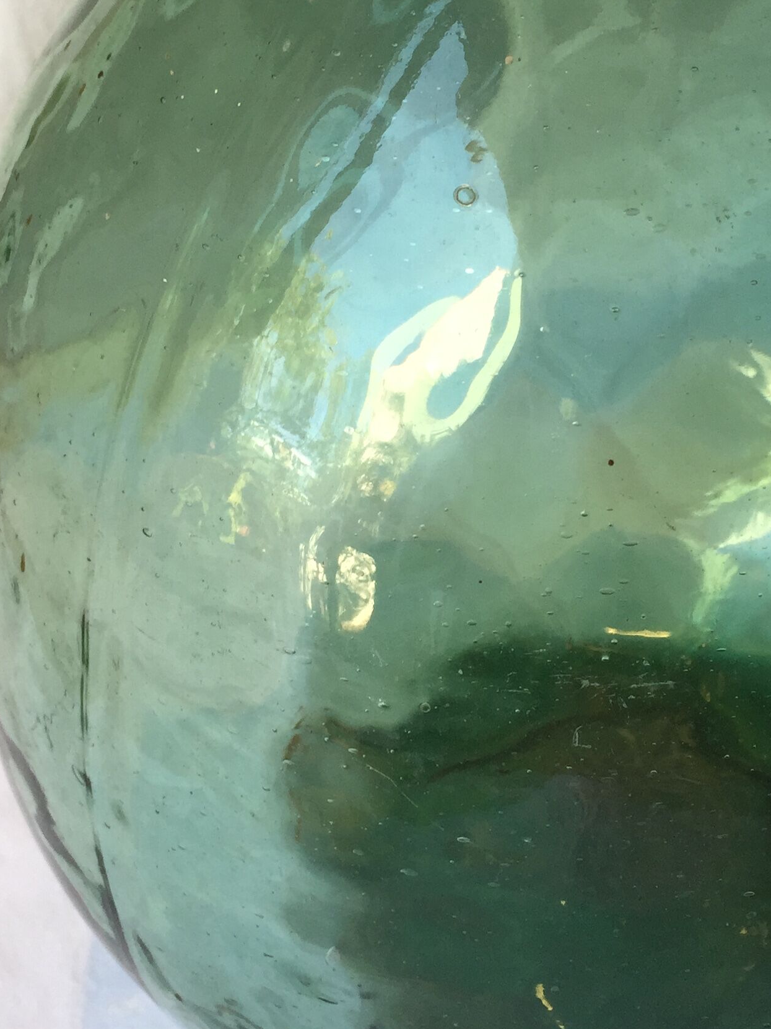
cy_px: 422
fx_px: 1693
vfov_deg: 33.7
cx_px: 419
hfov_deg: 25.6
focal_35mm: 57
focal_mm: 4.15
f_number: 2.2
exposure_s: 1/100
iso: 50
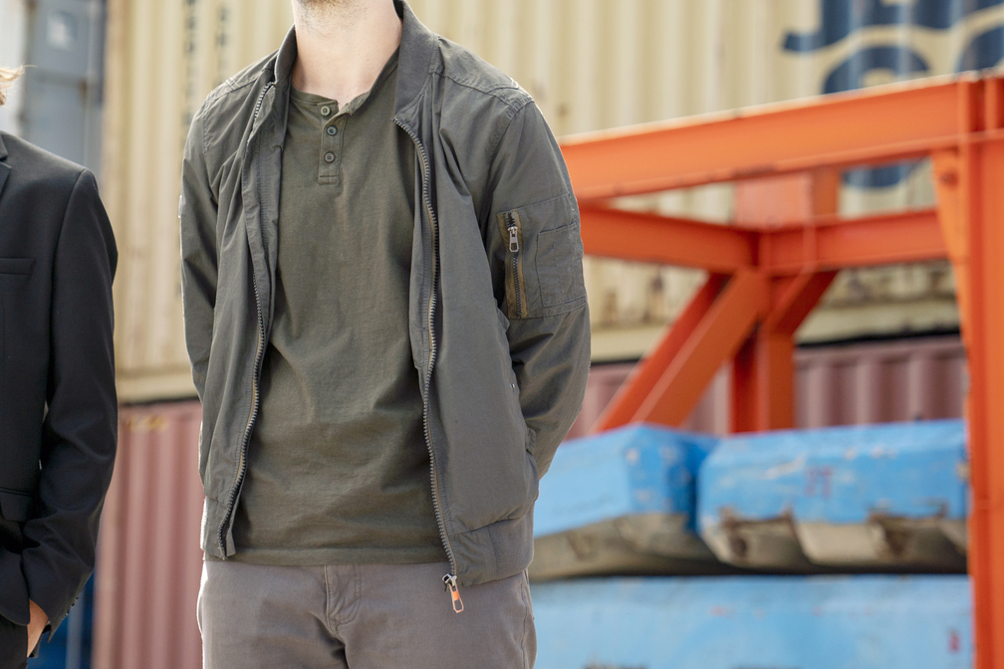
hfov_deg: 18.5
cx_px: 337
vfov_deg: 12.4
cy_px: 276
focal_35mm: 110
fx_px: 3068
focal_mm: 70
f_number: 2.8
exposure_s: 1/2000
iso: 160
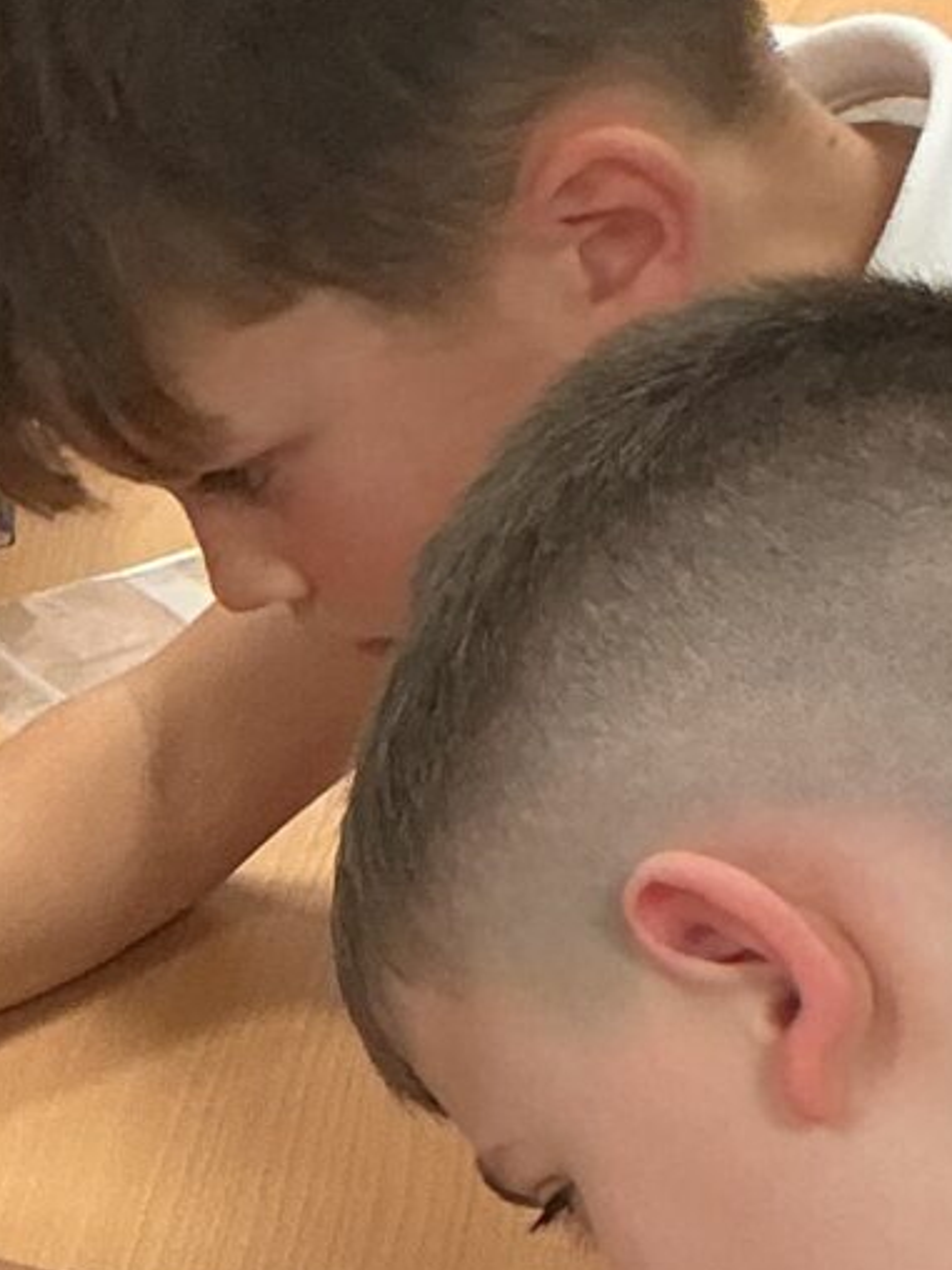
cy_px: 1582
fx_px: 5354
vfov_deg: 13.1
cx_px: -775
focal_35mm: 146
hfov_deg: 9.6
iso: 125
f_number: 1.8
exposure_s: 1/60
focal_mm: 3
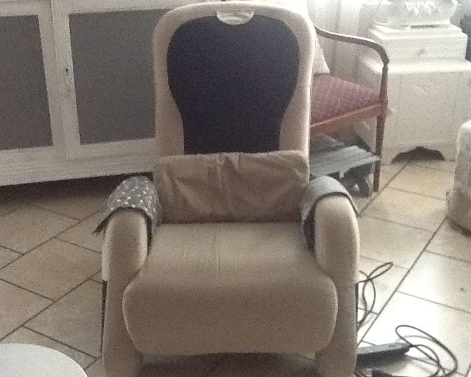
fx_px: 711
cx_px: 236
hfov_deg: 36.6
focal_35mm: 51
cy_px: 195
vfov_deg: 29.7
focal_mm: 2.03
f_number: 2.4
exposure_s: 1/24
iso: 320
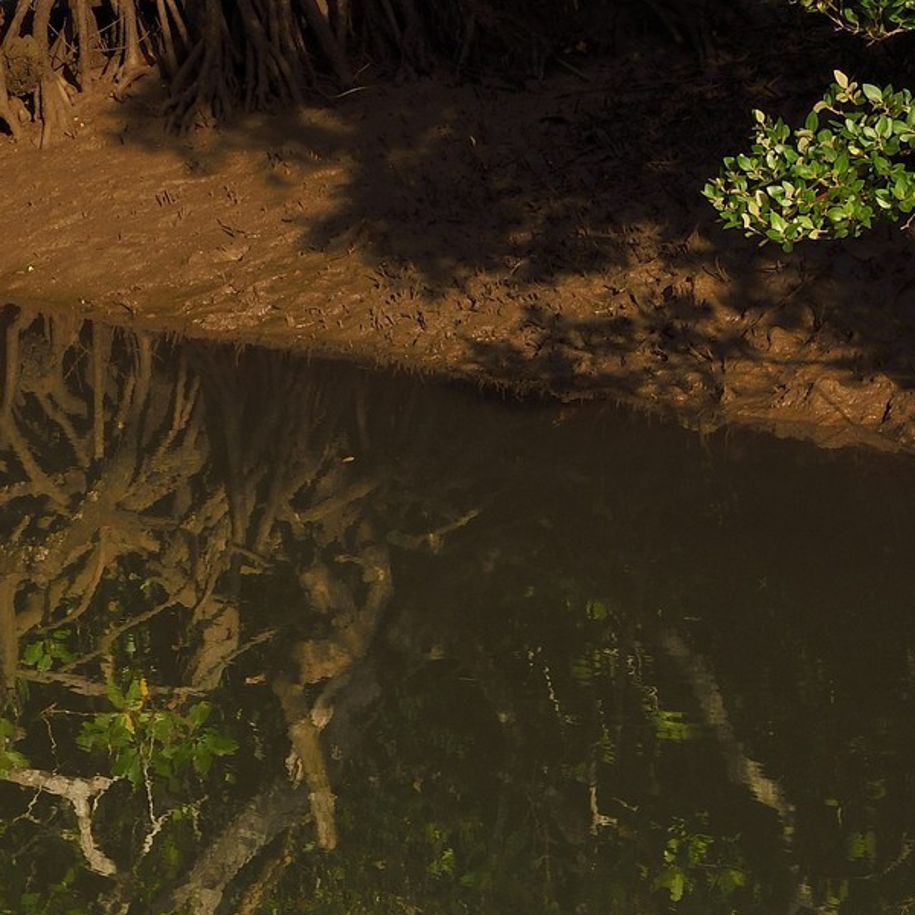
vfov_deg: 8.1
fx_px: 6310
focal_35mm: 211
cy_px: -618
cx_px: -111
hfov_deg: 8.2
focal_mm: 62
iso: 400
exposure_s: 1/320
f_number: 13
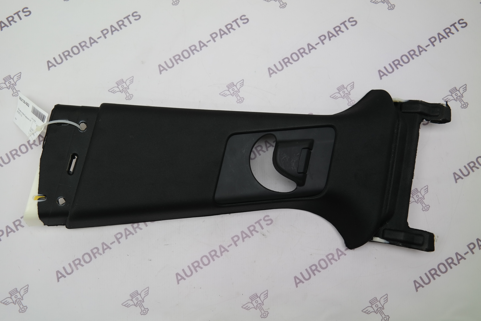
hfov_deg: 61.9
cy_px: 160
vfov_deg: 43.6
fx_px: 401
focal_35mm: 30
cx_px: 240
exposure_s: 1/80
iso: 100
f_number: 3.5
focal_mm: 20
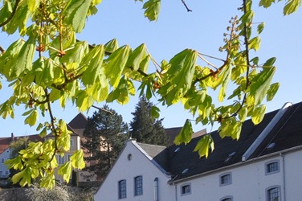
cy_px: 245
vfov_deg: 14.0
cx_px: -122
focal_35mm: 94
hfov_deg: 19.4
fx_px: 792
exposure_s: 1/400
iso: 640
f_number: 10
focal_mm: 21
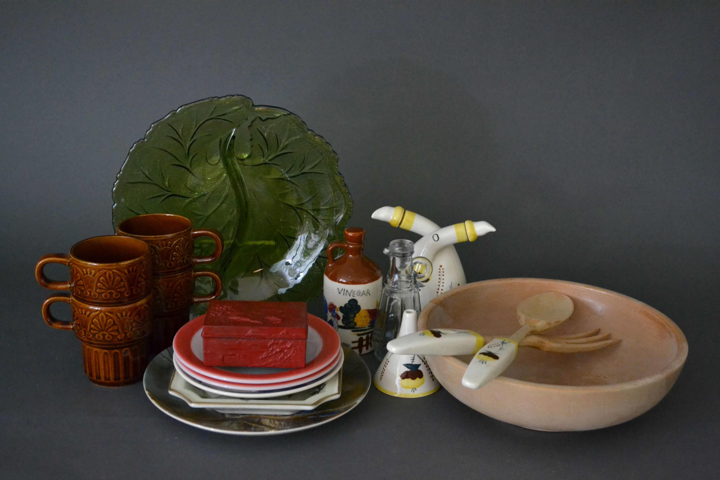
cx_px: 360
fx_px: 1200
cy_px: 240
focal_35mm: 60
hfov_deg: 33.4
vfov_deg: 22.6
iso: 3200
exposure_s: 1/60
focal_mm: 40
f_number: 5.6
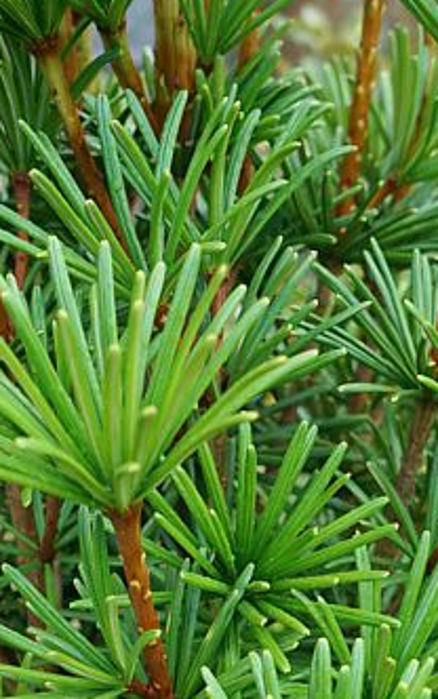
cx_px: 271
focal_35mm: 73
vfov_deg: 27.2
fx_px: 1392
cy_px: 627
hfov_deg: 17.9
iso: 100
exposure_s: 1/80
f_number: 5.6
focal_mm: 28
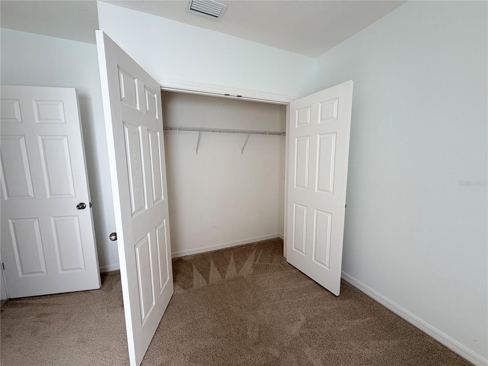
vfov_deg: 85.7
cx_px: 244
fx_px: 197
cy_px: 183
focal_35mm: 14
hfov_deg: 102.1
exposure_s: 1/121
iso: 100
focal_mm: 2.22
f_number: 2.2
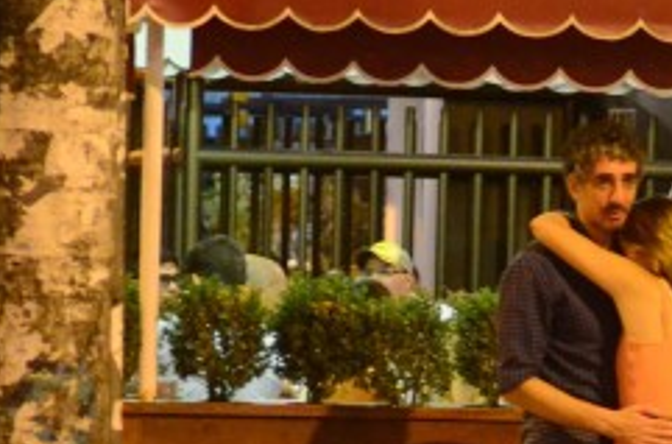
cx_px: 619
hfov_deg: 7.1
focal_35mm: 289
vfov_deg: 4.7
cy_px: 419
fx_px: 5377
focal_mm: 80
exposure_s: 1/80
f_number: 2.8
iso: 6400
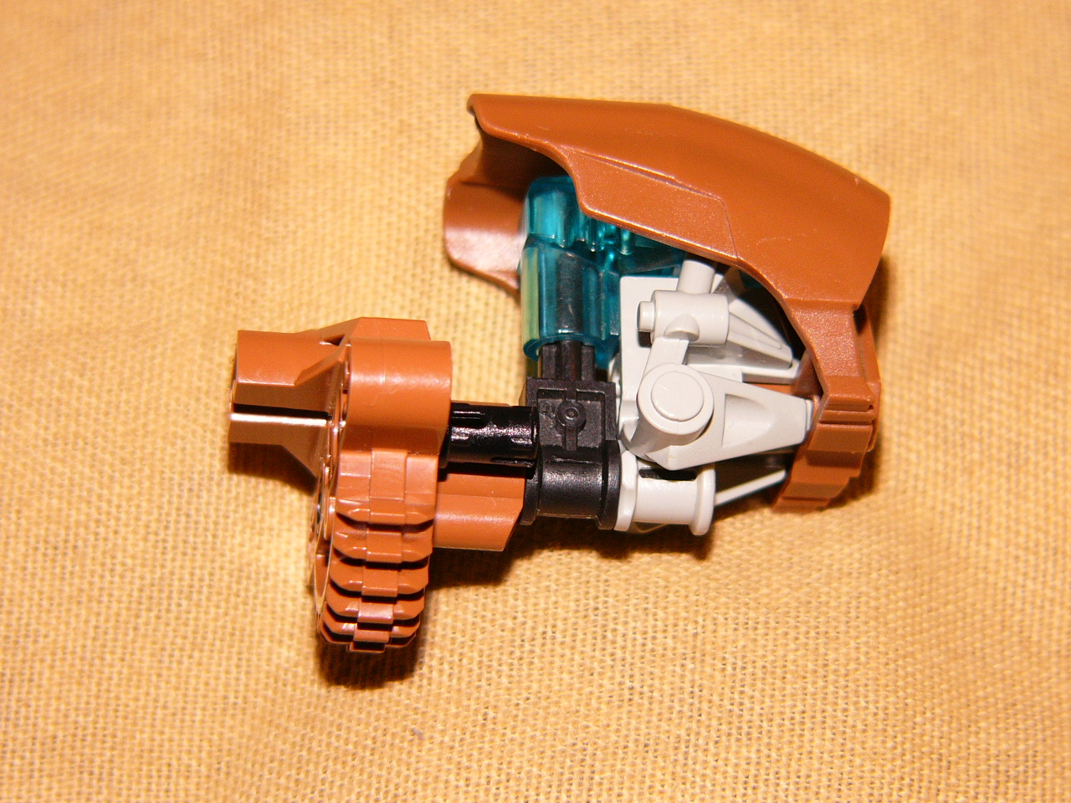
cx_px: 536
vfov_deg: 11.7
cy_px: 402
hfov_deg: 15.5
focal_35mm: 127
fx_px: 3929
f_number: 2.8
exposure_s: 1/100
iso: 100
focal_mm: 21.2
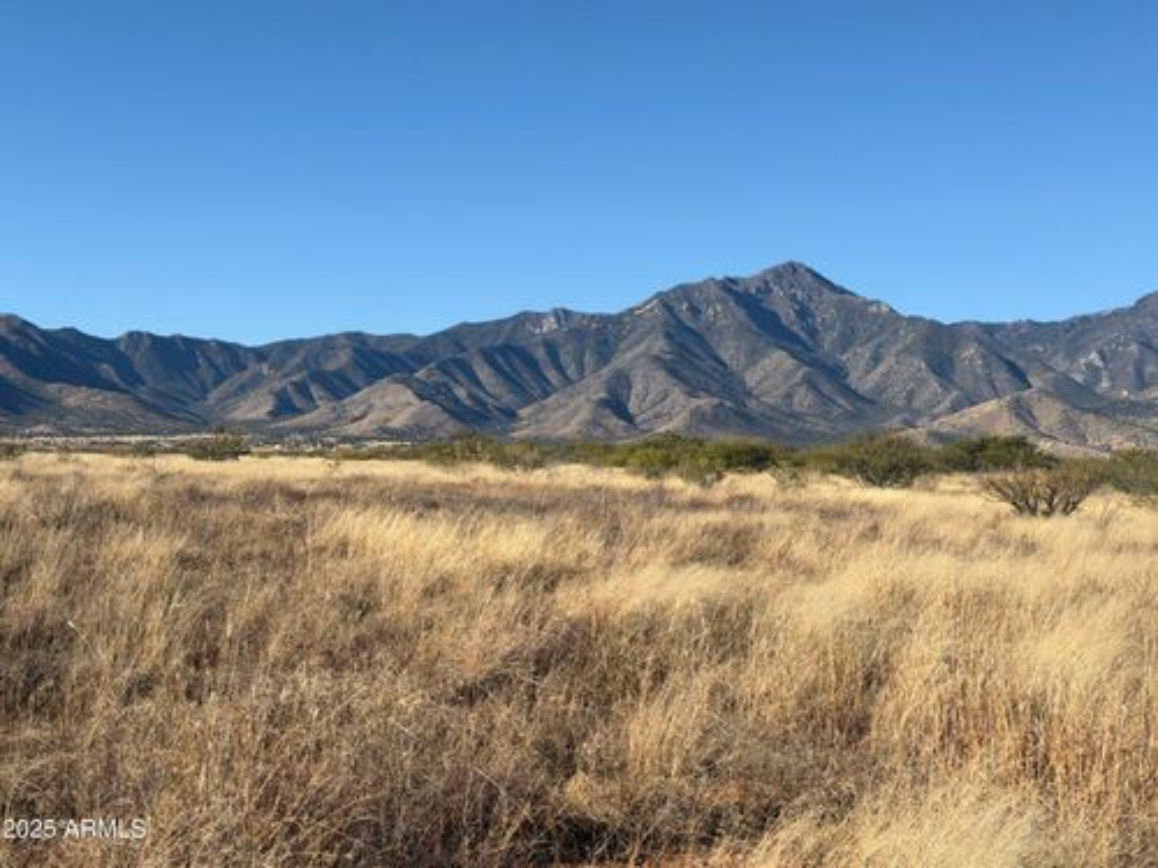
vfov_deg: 30.3
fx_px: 1606
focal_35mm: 48
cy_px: 434
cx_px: 579
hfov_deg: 39.7
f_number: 1.78
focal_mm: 6.76
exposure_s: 1/6024
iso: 80
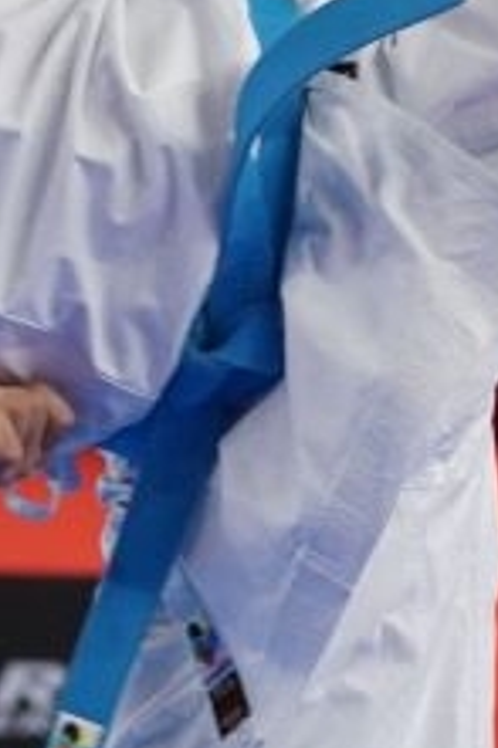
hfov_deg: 1.6
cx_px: 373
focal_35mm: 856
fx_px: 17783
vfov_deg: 2.4
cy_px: 68
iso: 640
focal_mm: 105
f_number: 3.2
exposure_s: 1/400
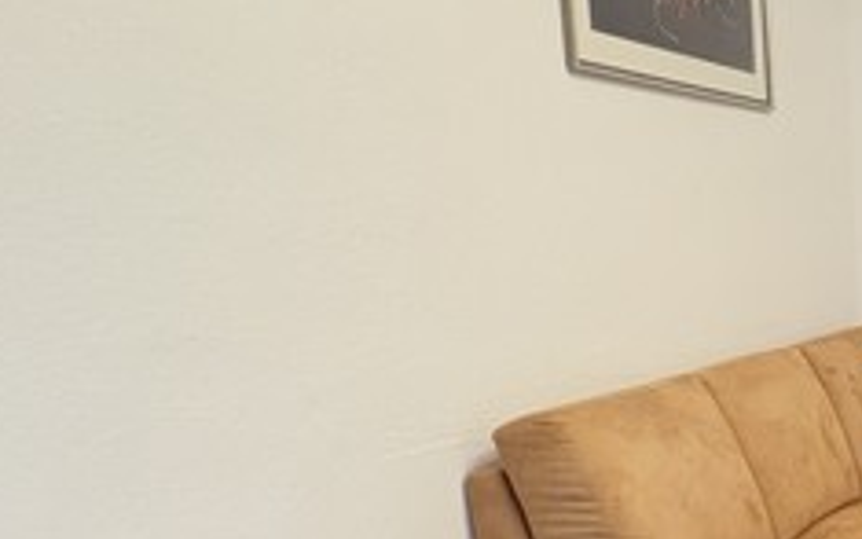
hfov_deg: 28.8
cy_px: 412
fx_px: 1057
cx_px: 1282
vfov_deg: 28.1
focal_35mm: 45
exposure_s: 1/50
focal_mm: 2.22
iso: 320
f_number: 2.2
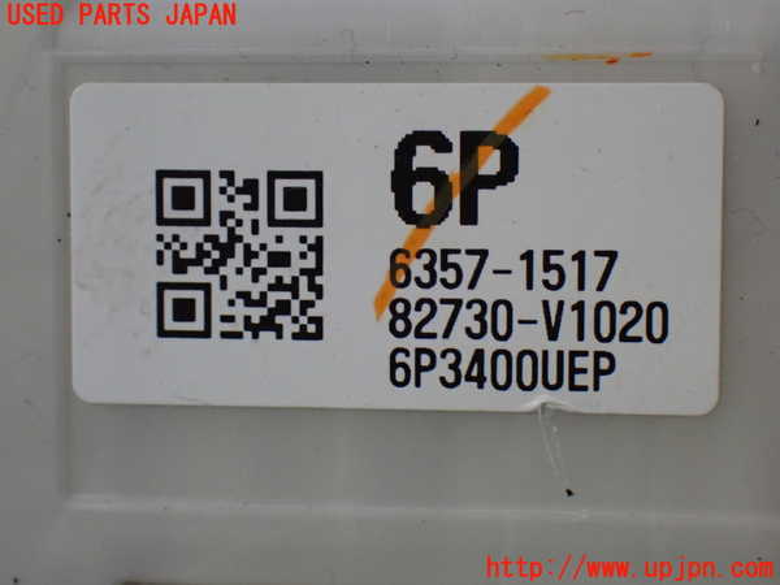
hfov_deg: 22.3
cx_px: 390
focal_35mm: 88
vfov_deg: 16.8
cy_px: 292
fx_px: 1983
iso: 1000
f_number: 4.5
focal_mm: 15.66
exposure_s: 1/80
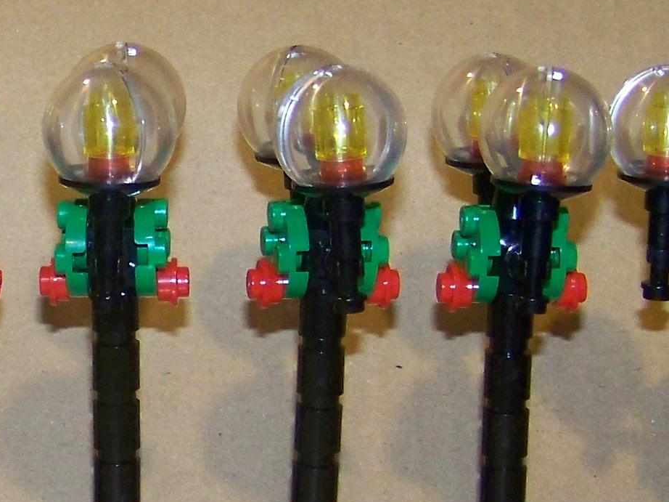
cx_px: -97
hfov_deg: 15.9
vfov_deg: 12.3
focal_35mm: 120
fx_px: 2319
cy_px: 337
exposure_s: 1/30
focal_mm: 5.85
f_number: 2.8
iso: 200
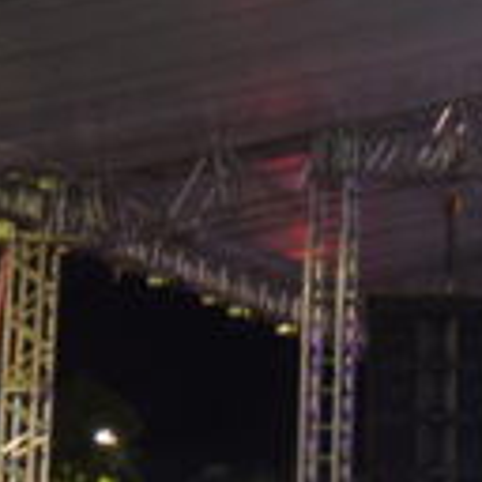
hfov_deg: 7.0
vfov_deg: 7.8
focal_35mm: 224
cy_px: 452
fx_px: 3529
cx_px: 1416
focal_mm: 22
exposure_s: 1/80
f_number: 4
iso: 800
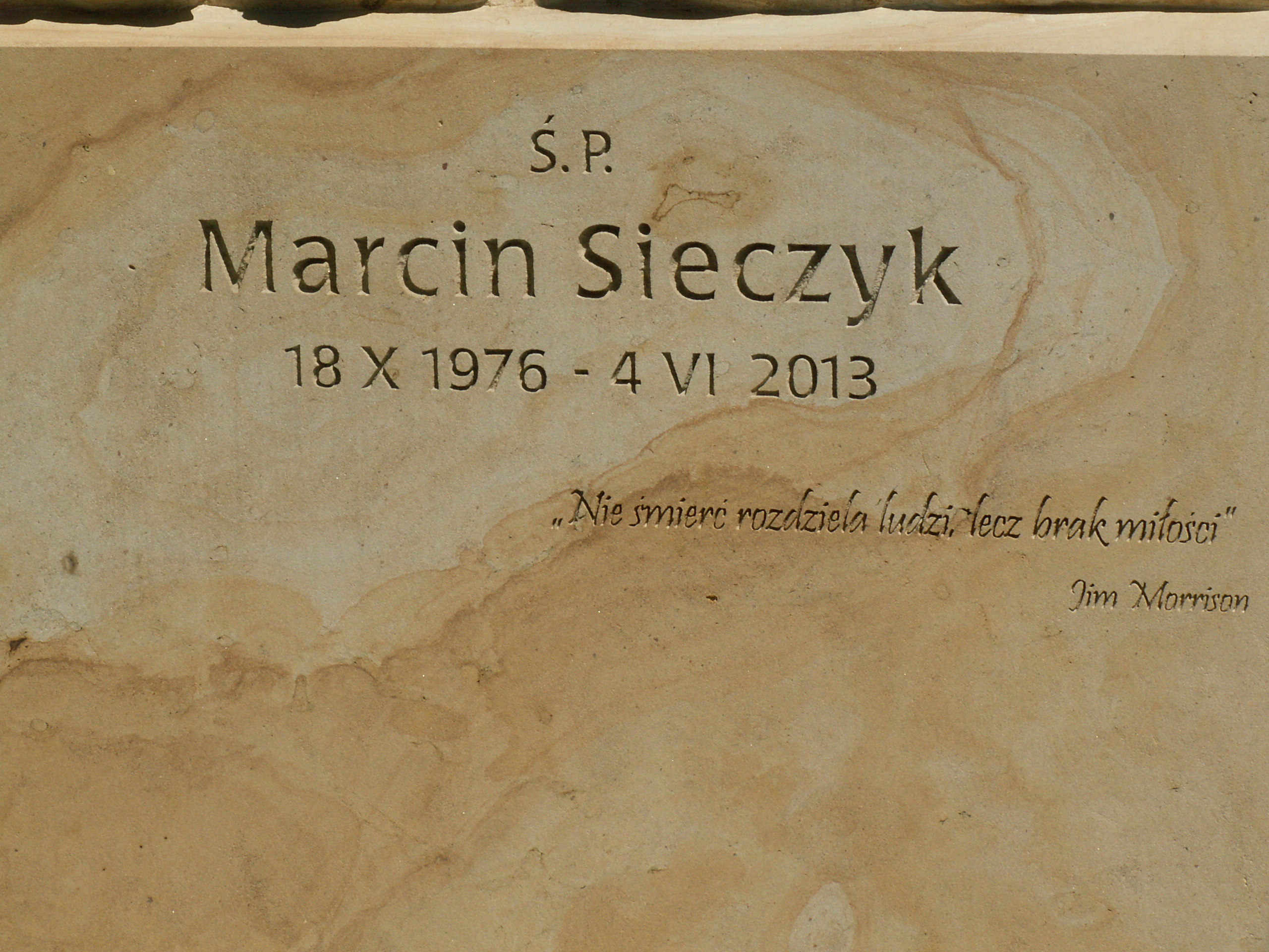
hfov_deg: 16.7
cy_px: 476
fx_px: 4326
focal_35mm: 118
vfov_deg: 12.6
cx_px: 634
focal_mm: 19.35
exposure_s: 1/400
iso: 50
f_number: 8
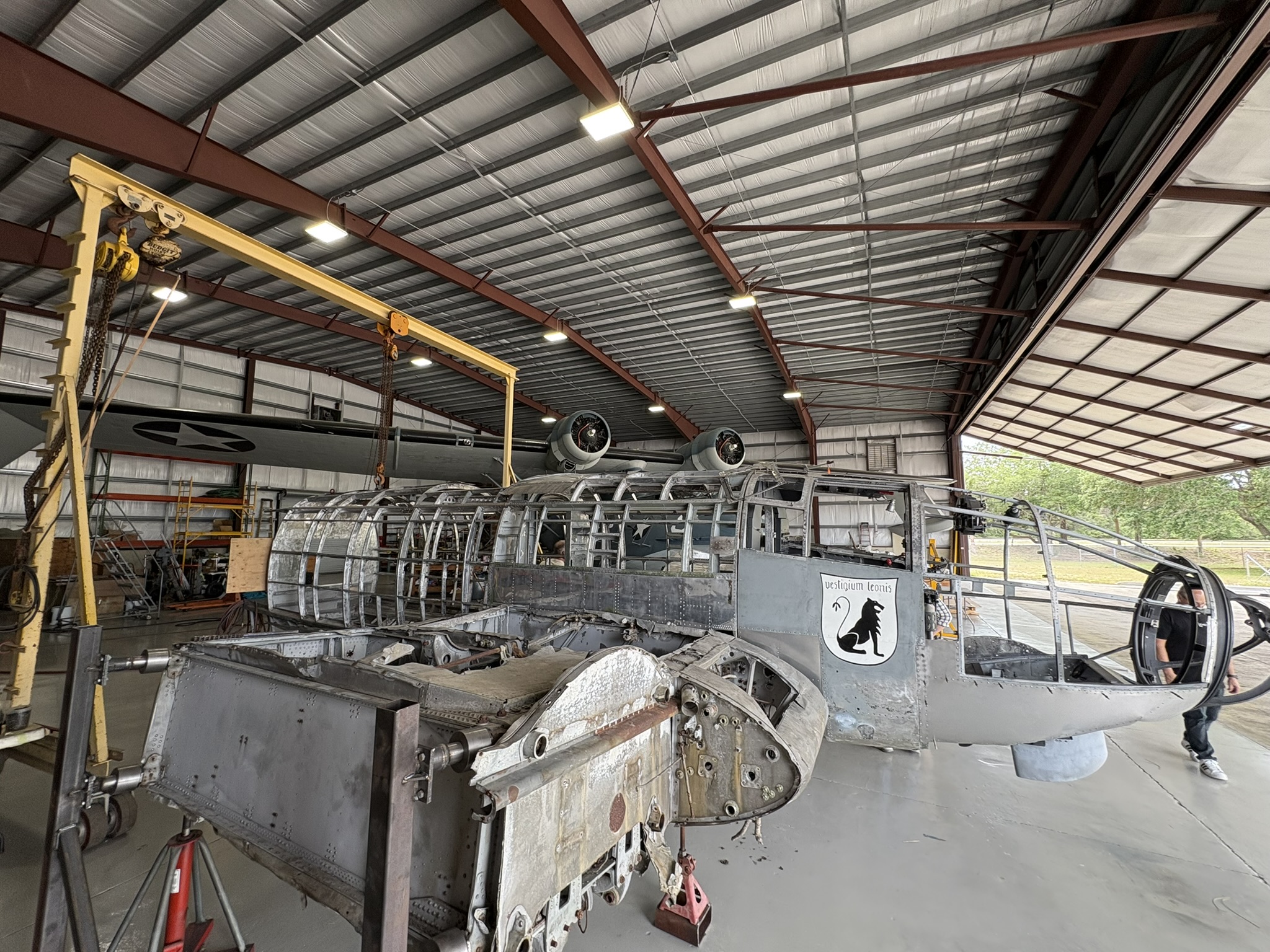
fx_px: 514
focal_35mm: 14
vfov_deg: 85.7
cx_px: 635
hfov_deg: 102.1
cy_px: 476
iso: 100
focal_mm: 2.22
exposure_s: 1/100
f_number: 2.2
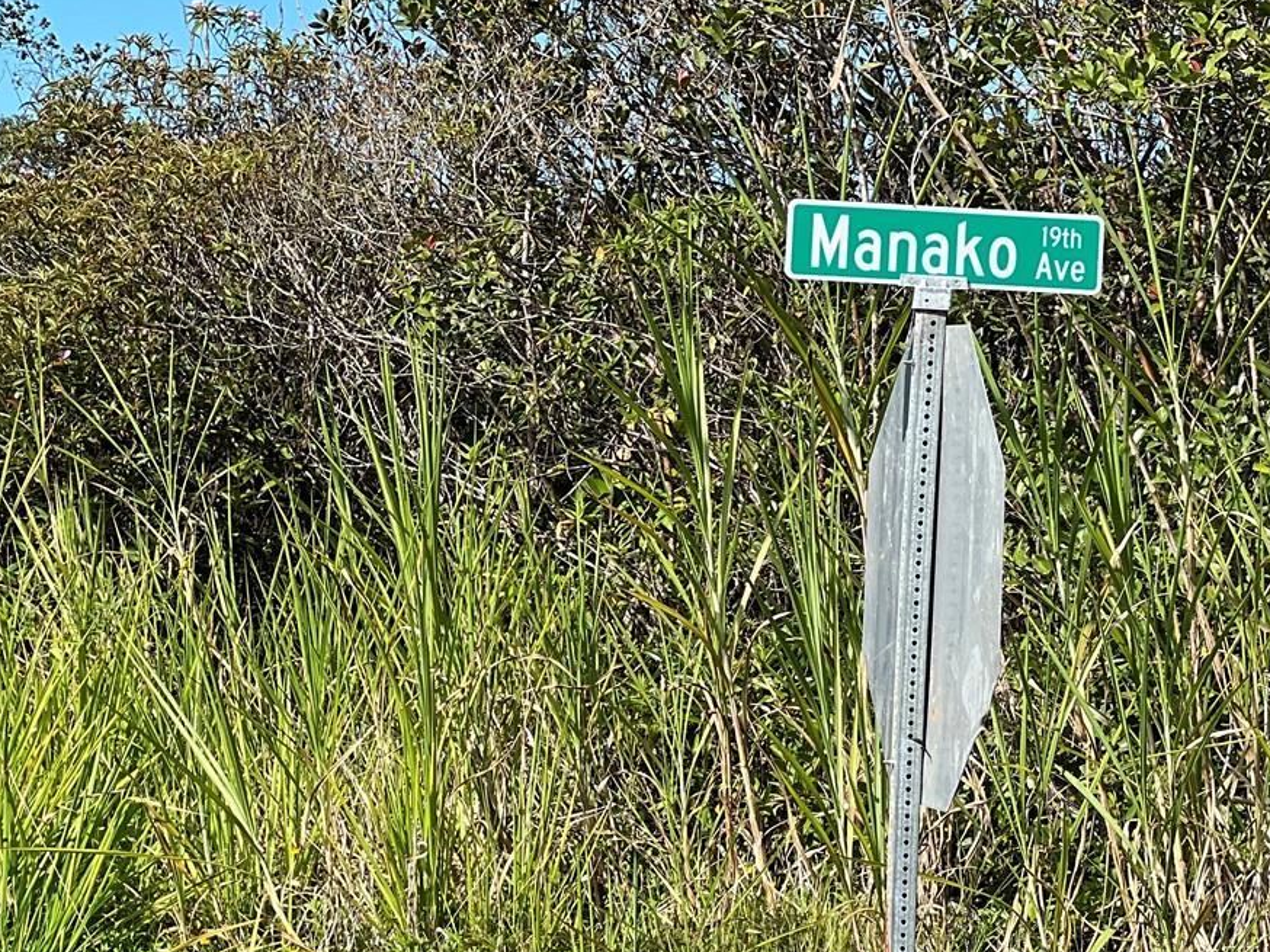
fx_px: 5172
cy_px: 539
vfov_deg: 10.5
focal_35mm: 141
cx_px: 1039
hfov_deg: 13.9
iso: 32
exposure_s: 1/513
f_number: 2.8
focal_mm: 9
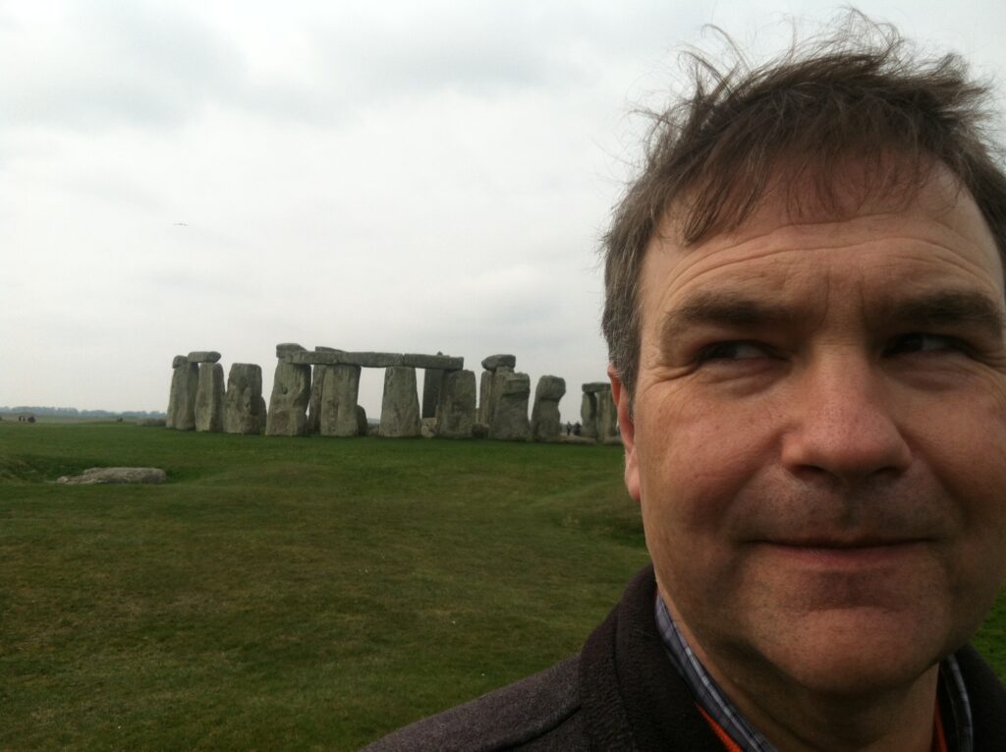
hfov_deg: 52.7
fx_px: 1016
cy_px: 376
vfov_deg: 40.6
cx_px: 503
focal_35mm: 35
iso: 80
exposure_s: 1/1429
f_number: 2.8
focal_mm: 3.85
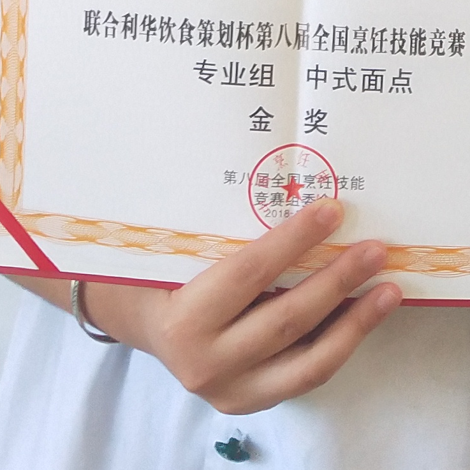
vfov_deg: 10.9
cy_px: -495
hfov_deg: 12.0
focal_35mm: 145
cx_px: 407
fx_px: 2227
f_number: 1.8
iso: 155
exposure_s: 1/50
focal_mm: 3.95
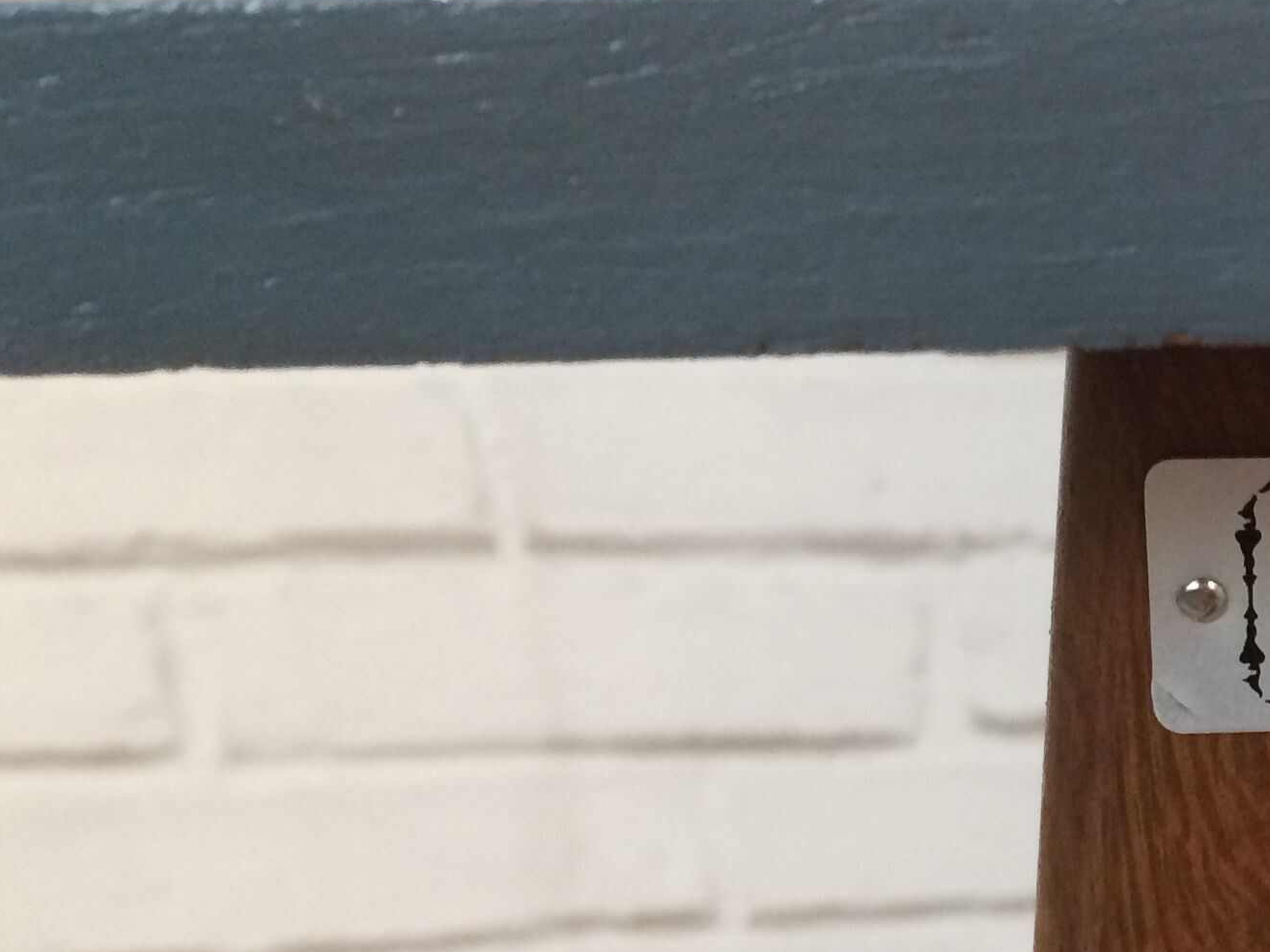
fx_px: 2641
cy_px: 553
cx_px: 1528
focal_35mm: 72
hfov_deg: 24.5
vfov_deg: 20.4
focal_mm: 4.15
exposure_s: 1/33
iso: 80
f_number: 2.2
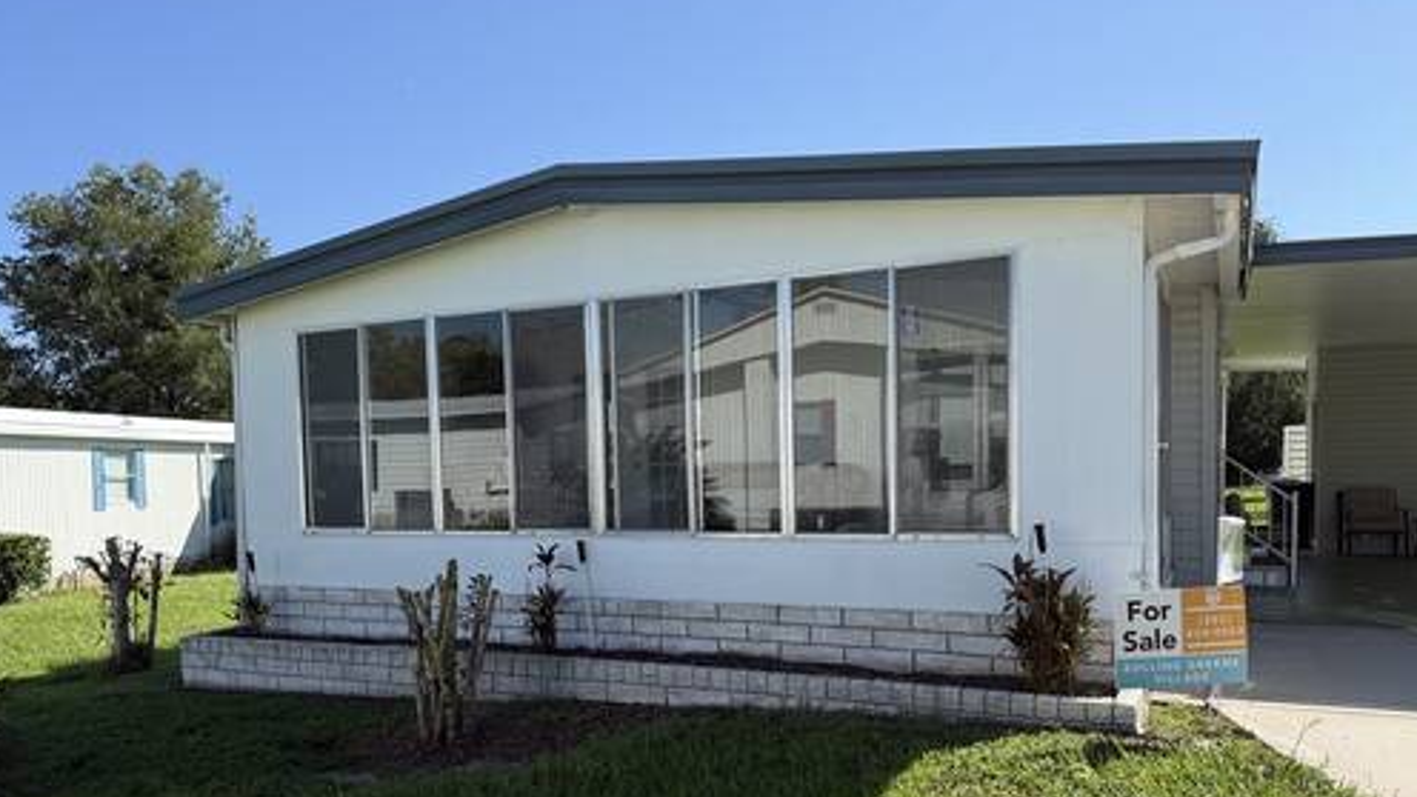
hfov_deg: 69.9
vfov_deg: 42.5
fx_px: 1014
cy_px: 511
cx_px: 714
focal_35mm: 27
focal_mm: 6.76
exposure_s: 1/3279
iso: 80
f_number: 1.78
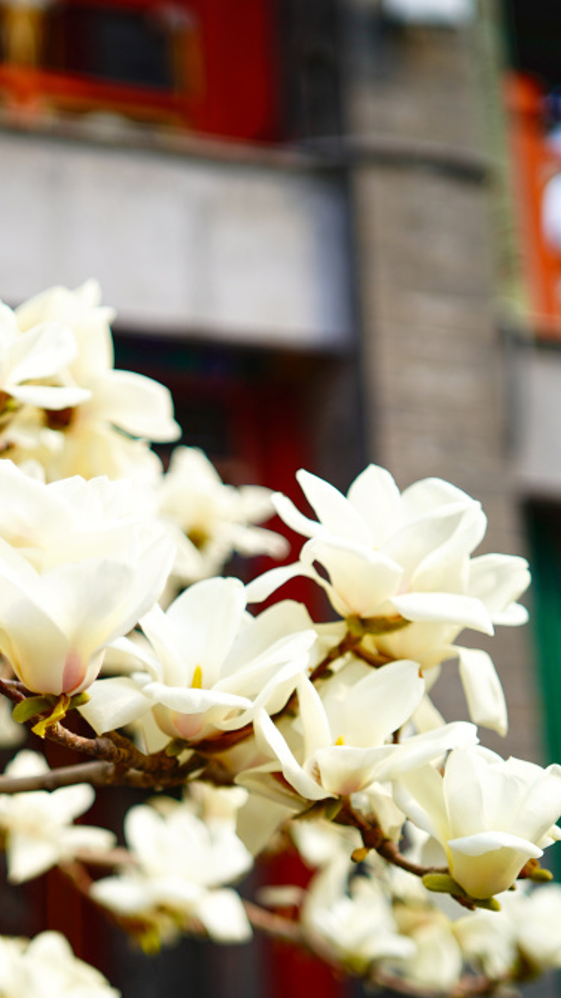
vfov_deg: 32.8
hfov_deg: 18.5
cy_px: 496
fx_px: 1694
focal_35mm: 64
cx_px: 73
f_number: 2
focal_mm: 40
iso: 100
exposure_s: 1/3200
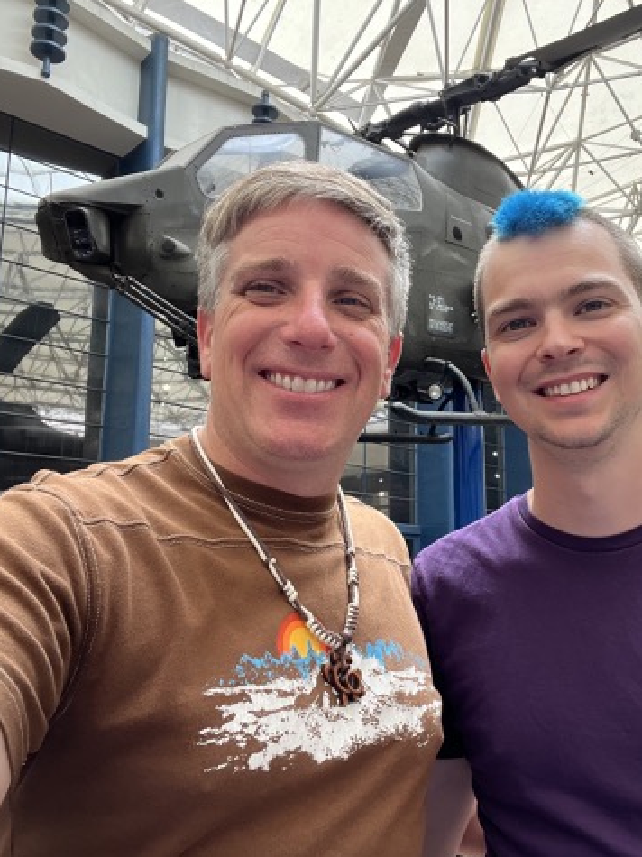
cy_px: 431
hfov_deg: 44.5
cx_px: 444
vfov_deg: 58.4
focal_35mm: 31
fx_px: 767
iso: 64
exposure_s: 1/121
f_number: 2.2
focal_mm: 2.71
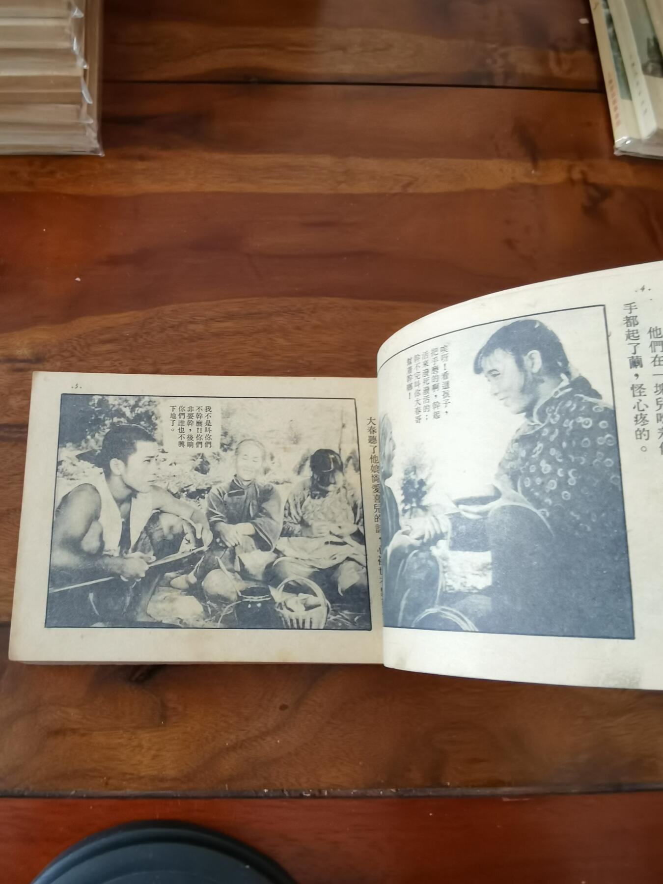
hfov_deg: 51.4
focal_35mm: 27
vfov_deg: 65.3
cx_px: 332
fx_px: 690
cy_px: 442
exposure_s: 1/25
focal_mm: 2.26
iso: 400
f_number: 2.2
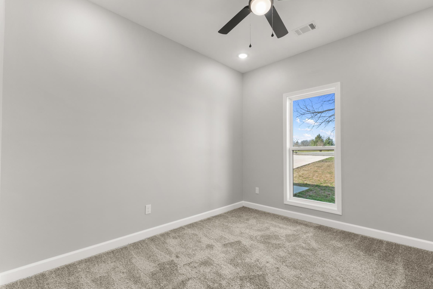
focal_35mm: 16
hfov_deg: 96.6
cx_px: 231
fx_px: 192
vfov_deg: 73.7
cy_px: 149
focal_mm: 10
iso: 200
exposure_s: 1/3
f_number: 9
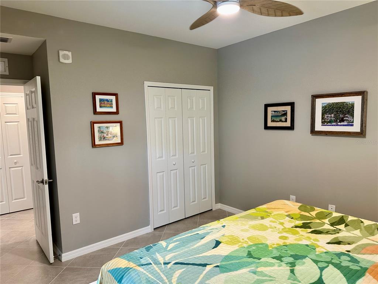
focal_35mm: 24
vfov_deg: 56.8
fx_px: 262
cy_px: 142
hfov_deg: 71.6
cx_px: 189
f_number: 1.78
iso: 125
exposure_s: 1/60
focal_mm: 6.86
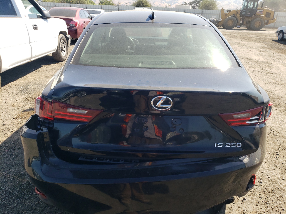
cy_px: 107
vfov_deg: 53.1
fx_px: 215
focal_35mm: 26
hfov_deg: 67.3
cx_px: 143
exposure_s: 1/1250
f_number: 1.5
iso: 50
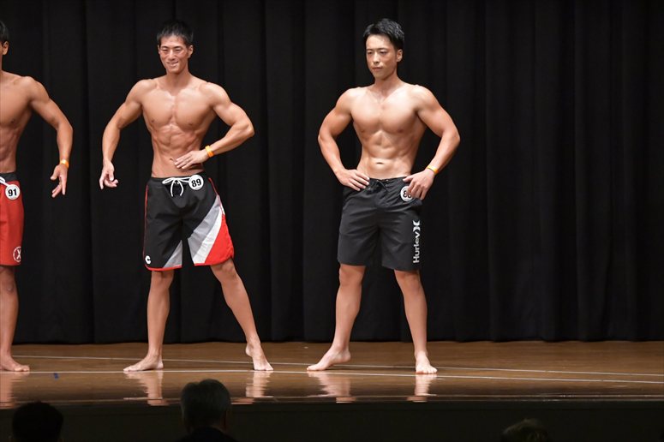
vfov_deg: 6.8
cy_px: 221
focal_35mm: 202
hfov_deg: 10.2
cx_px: 332
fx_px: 3724
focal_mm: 135
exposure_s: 1/400
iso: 6400
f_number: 5.6
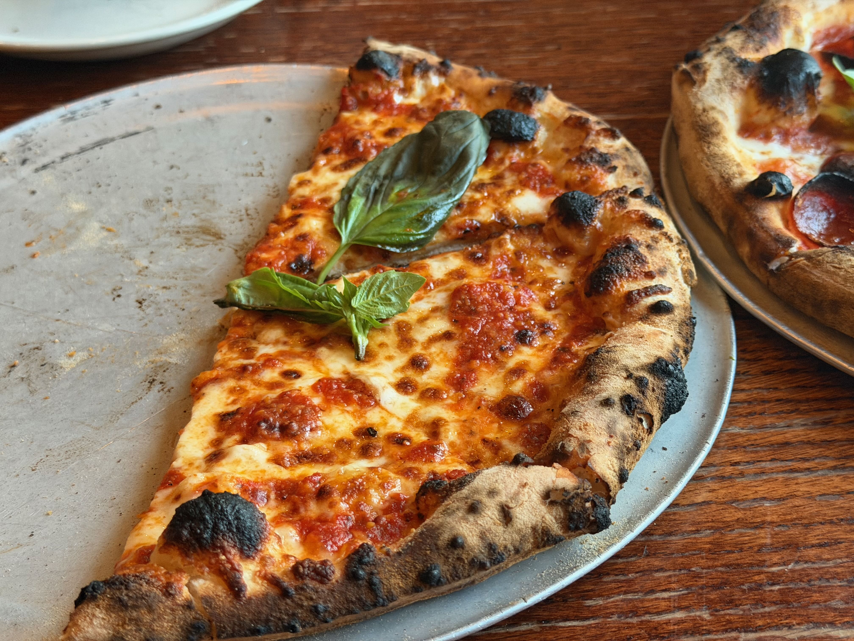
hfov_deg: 39.7
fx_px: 1184
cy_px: 320
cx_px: 427
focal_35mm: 48
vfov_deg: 30.3
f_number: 1.78
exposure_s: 1/40
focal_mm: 6.76
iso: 250
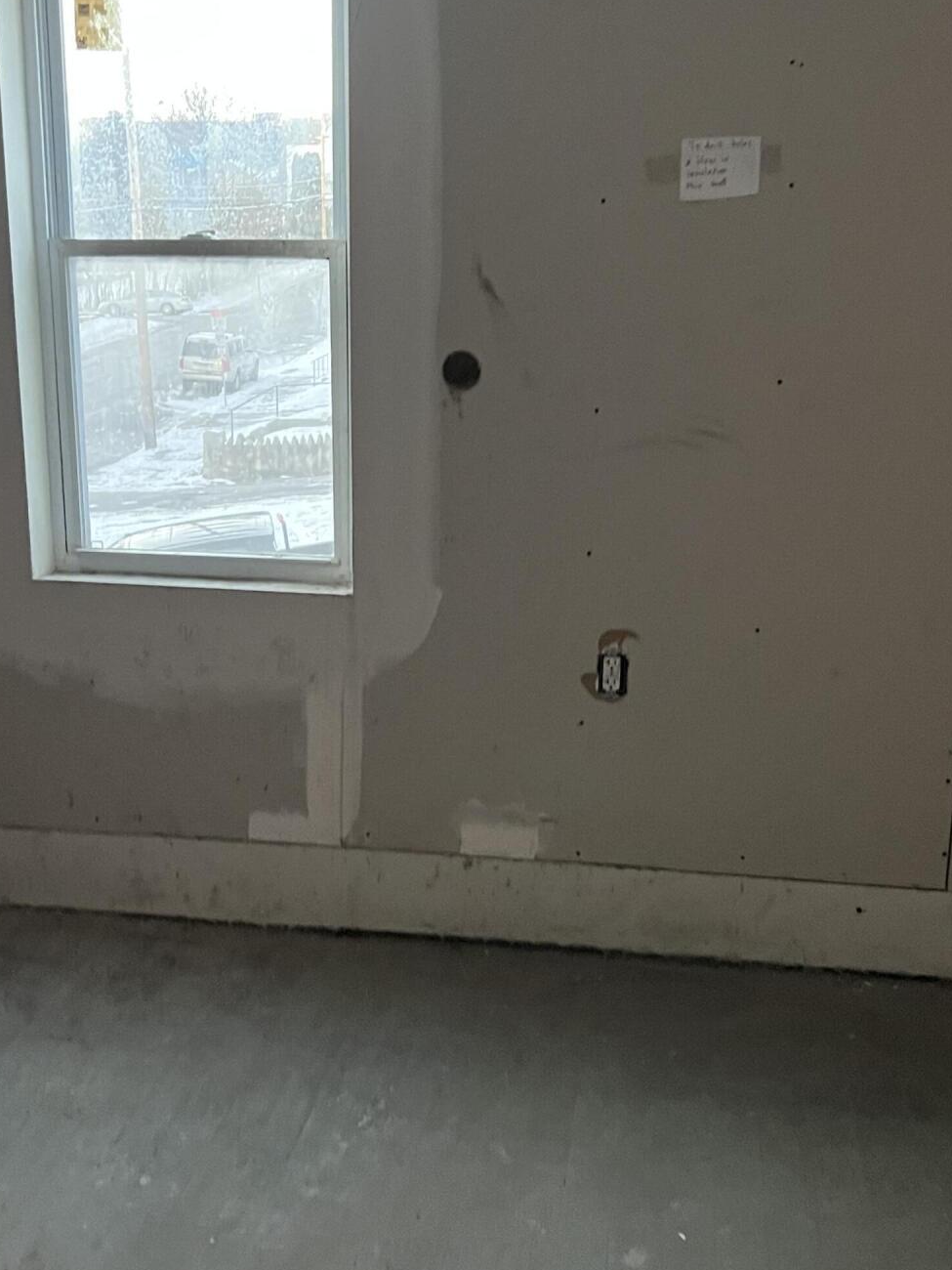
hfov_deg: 36.0
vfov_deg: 46.8
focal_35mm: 40
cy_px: 667
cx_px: 454
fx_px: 1467
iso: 640
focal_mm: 5.7
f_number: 1.5
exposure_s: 1/40
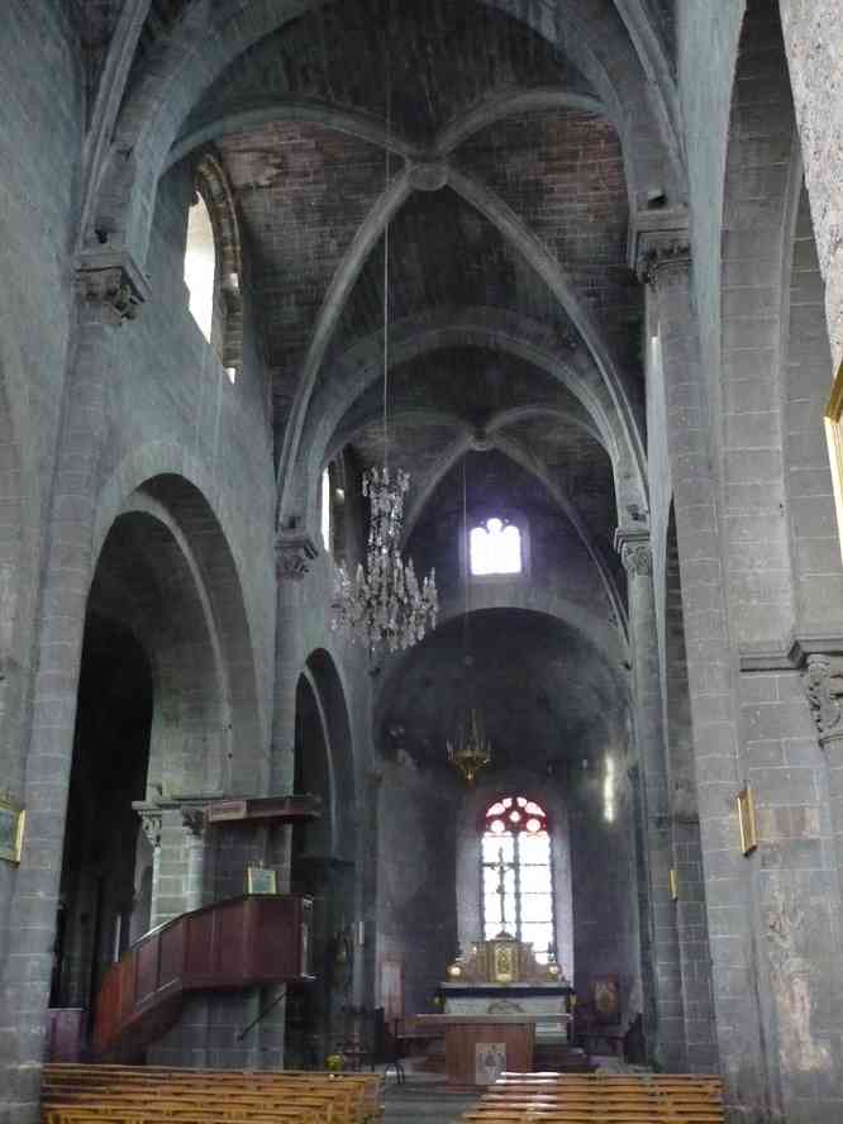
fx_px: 1136
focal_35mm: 35
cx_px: 422
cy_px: 562
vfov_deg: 52.6
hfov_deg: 40.7
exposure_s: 1/20
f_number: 2.8
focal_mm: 5.8
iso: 800
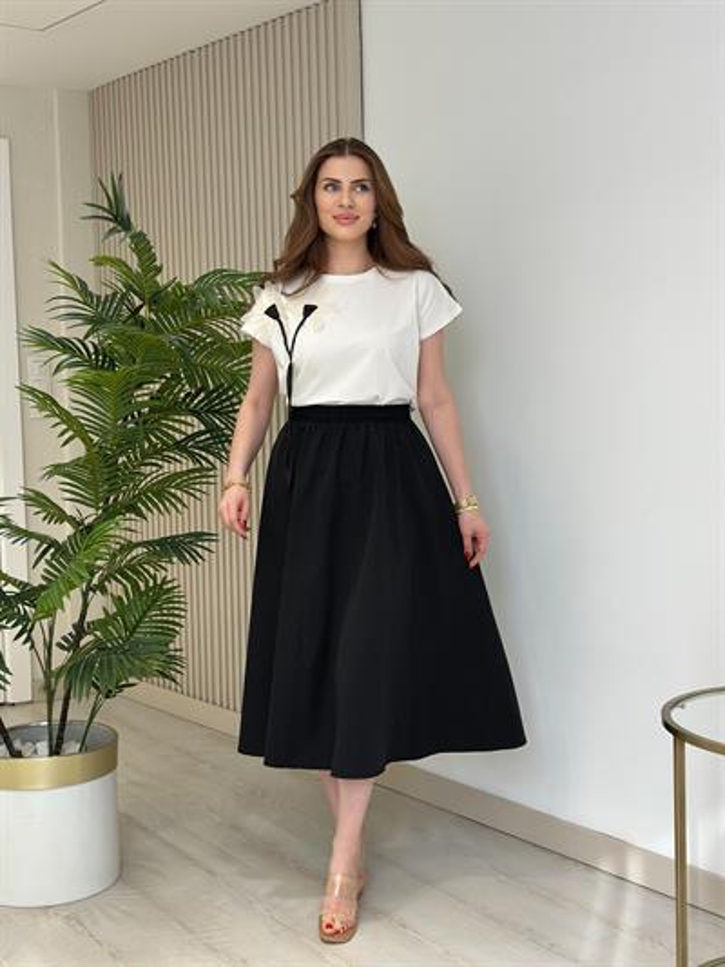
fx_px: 1340
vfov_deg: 39.6
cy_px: 484
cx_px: 362
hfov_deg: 30.3
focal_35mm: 48
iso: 80
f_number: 1.78
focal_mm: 6.86
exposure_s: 1/236
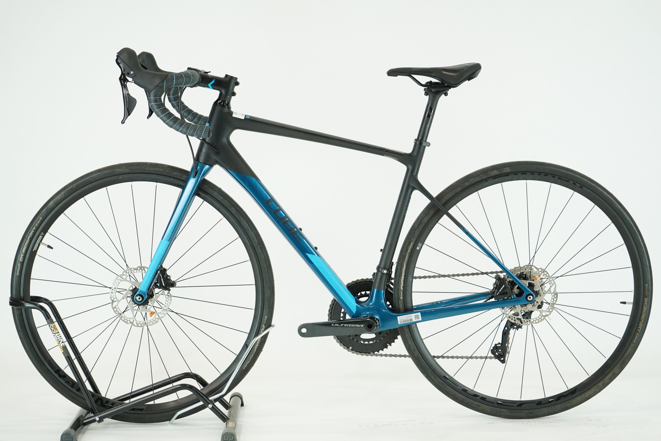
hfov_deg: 28.8
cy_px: 220
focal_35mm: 70
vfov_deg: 19.5
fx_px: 1285
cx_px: 330
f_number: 5.6
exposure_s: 1/200
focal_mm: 70
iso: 1600
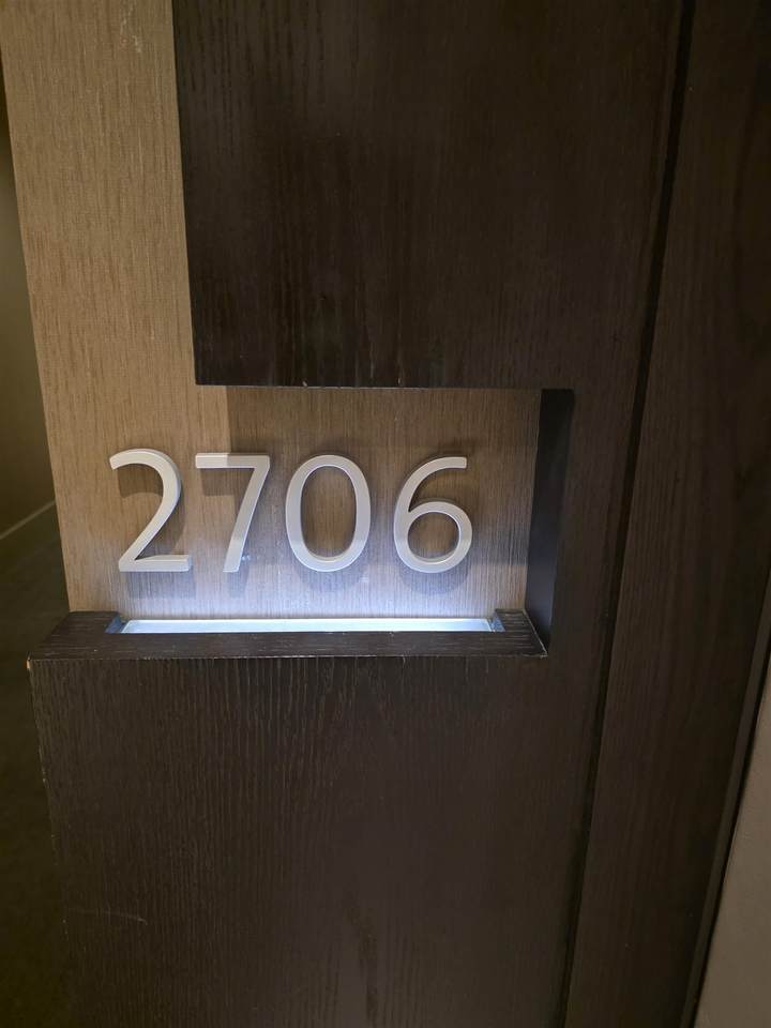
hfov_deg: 58.9
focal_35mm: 23
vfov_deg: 73.9
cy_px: 514
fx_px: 683
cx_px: 386
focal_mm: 6.3
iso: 1600
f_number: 1.7
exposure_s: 1/40
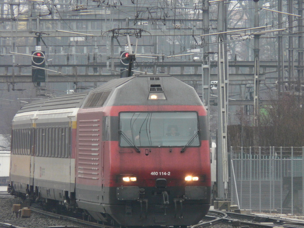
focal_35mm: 731
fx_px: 6421
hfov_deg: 2.7
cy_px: 142
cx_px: 154
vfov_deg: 2.0
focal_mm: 82.8
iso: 200
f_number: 4.2
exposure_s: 1/250
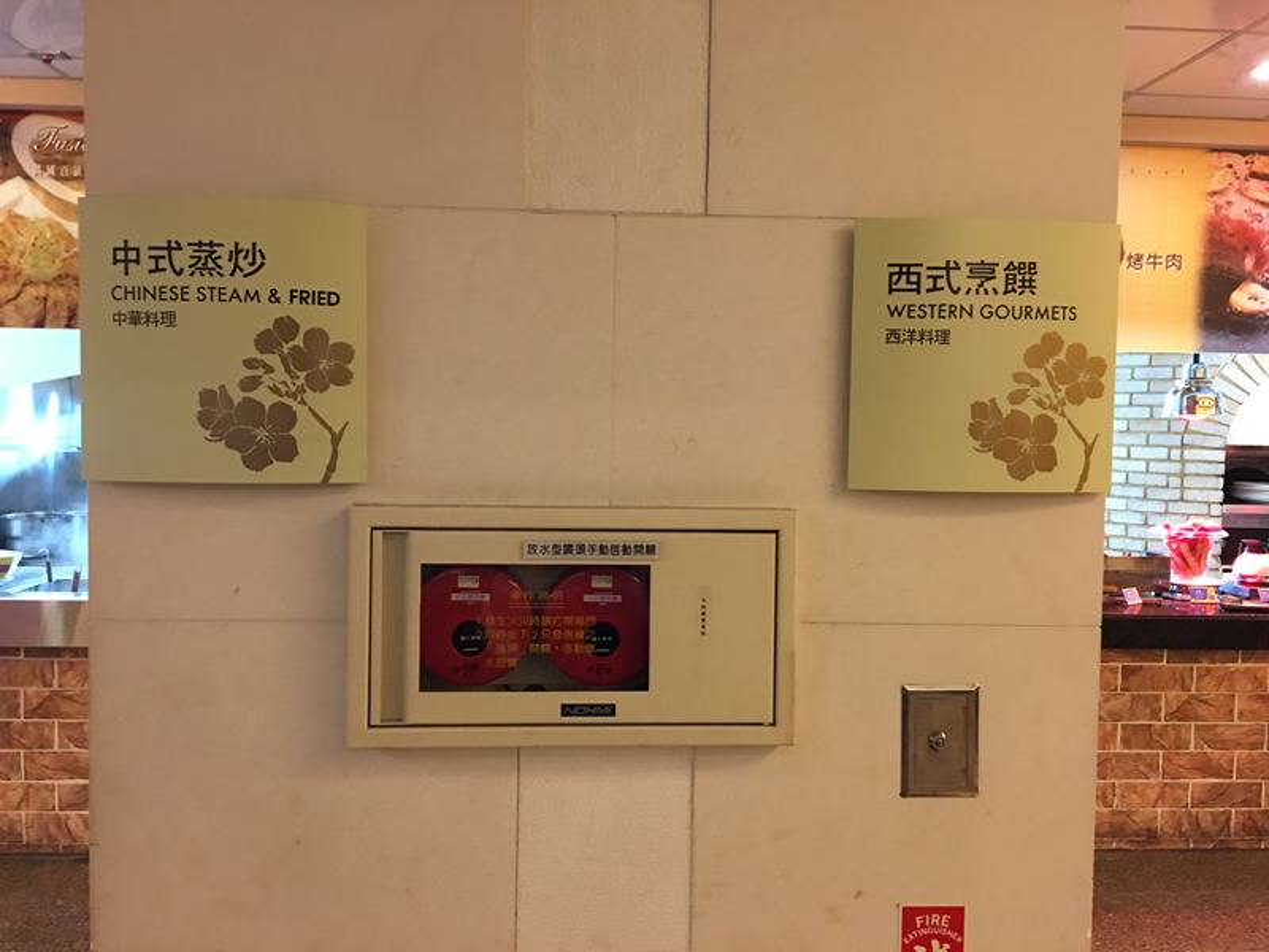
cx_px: 634
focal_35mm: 29
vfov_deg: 48.2
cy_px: 476
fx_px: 1063
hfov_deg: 61.7
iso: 100
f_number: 2.2
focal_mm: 4.15
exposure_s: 1/10
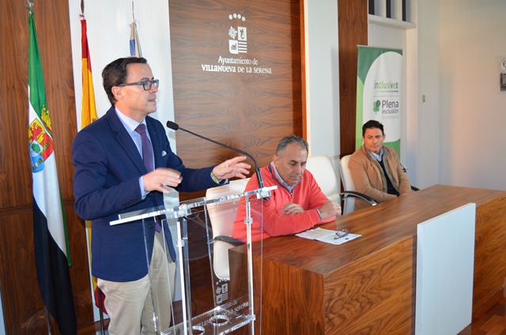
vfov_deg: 38.2
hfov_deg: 55.2
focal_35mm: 34
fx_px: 484
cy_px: 168
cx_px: 253
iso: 900
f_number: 3.8
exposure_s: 1/60
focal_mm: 23
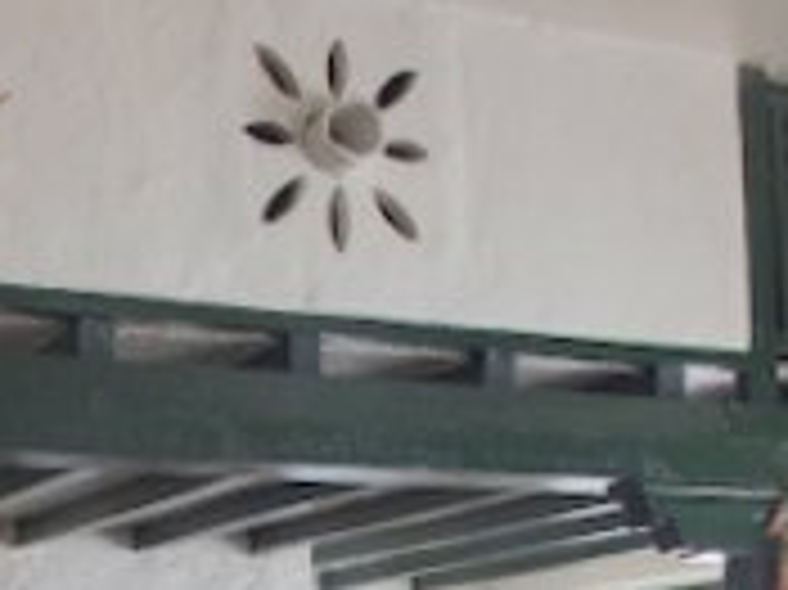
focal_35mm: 77
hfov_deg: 25.0
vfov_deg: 18.2
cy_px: 703
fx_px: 1752
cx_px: 176
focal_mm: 6
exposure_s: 1/40
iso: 200
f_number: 2.8
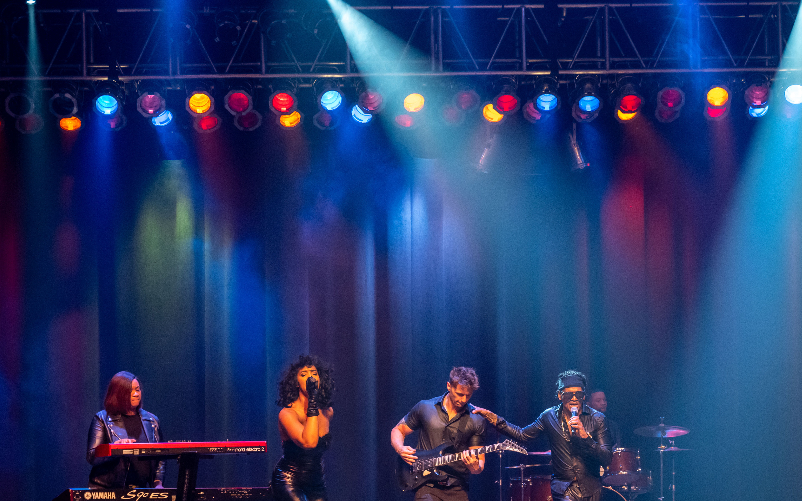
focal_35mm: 108
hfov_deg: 19.2
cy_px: 386
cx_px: 509
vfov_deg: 12.1
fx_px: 2361
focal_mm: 70
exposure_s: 1/320
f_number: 2.8
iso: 1600
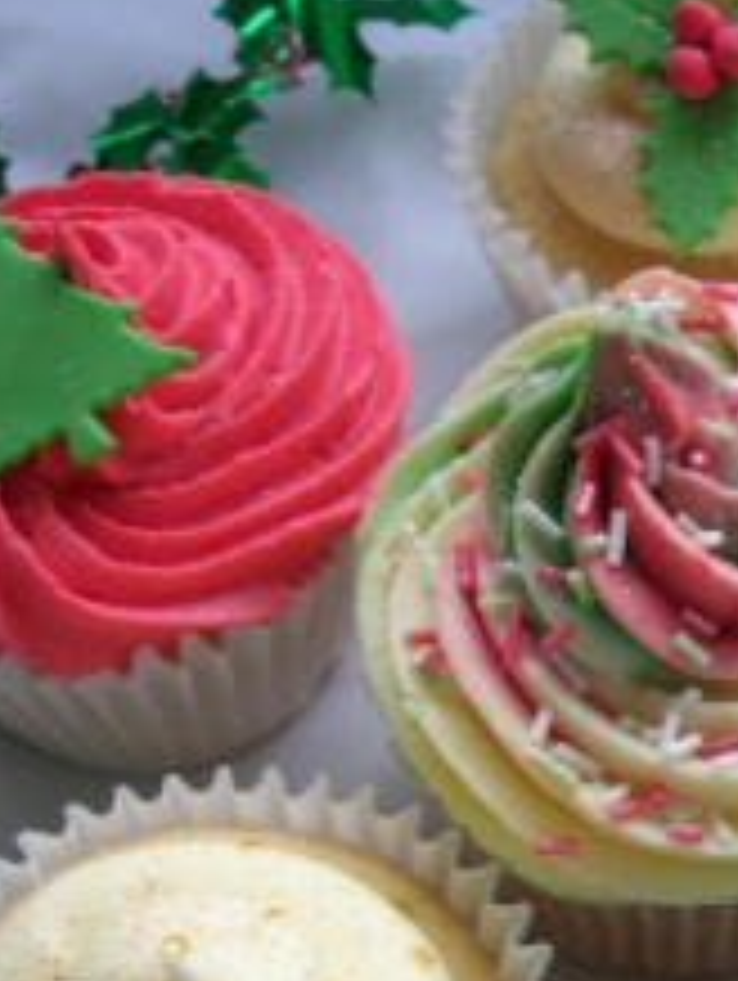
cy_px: 855
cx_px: 666
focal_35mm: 78
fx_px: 2213
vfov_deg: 24.4
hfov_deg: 18.6
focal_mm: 7.8
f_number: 2.8
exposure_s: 1/32.6
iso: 64
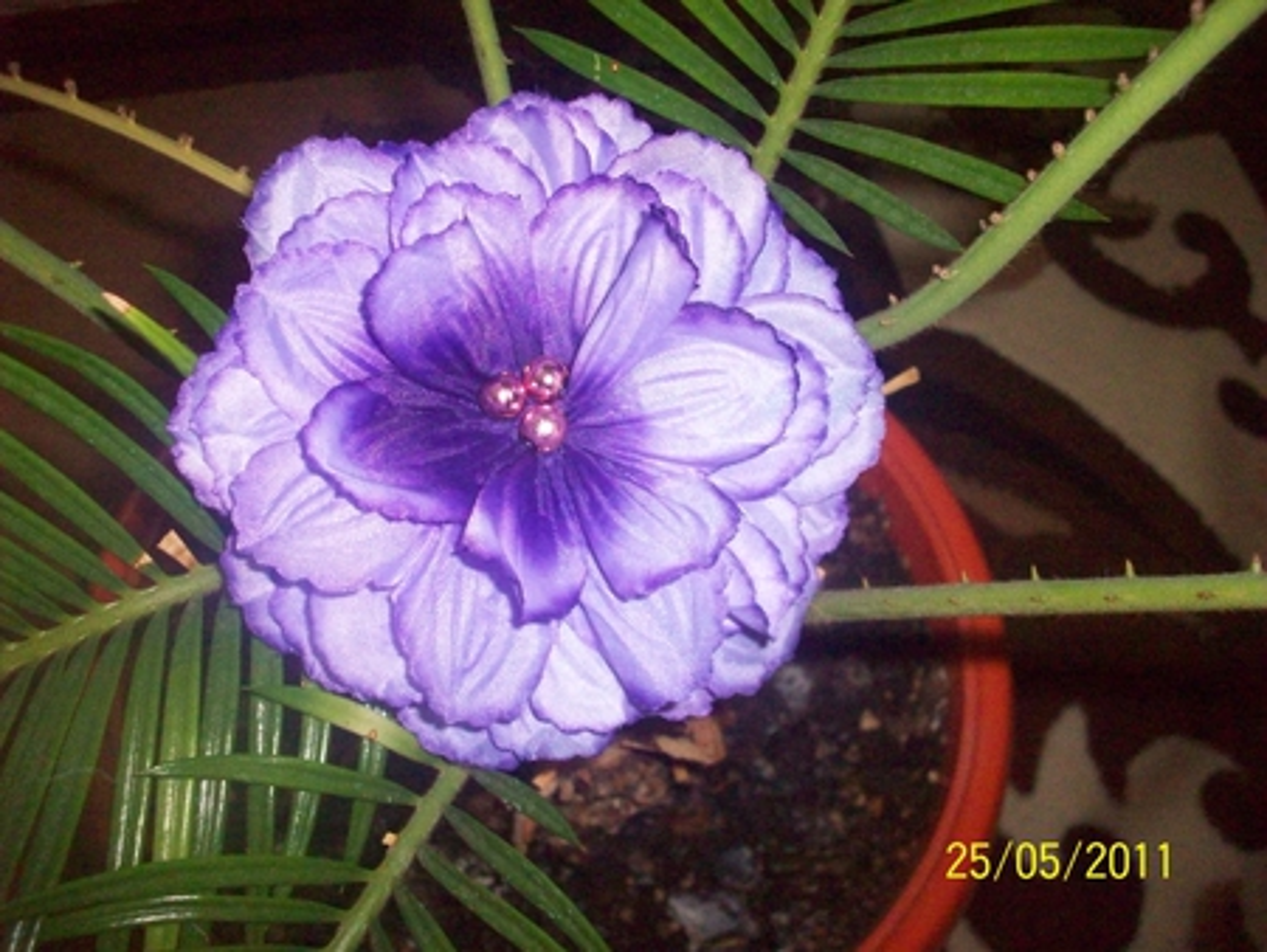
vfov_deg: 38.7
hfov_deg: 50.1
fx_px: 1355
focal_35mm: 37
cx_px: 634
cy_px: 476
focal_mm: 6.2
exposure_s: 1/64
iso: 400
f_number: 2.8
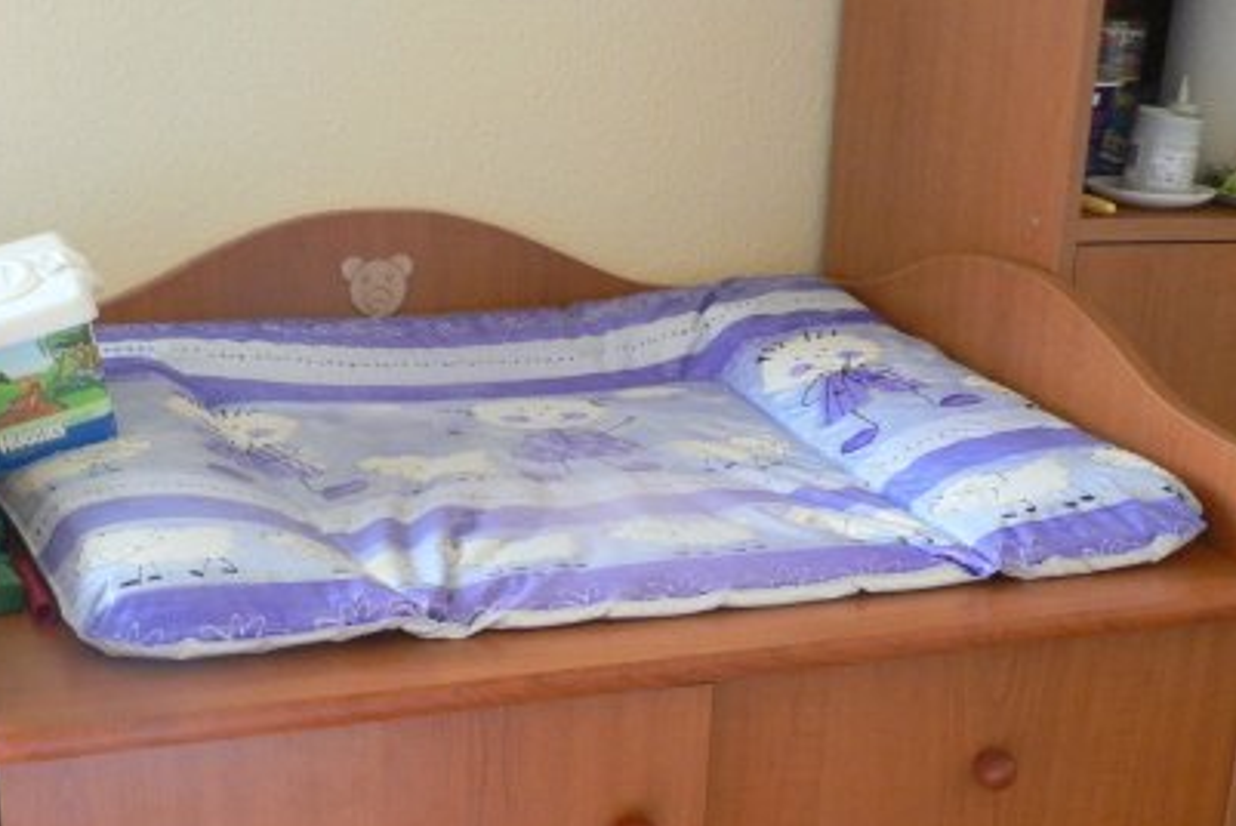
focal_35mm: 56
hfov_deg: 35.6
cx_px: 603
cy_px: 774
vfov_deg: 23.5
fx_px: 1924
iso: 200
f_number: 2.8
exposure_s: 1/10
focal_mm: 6
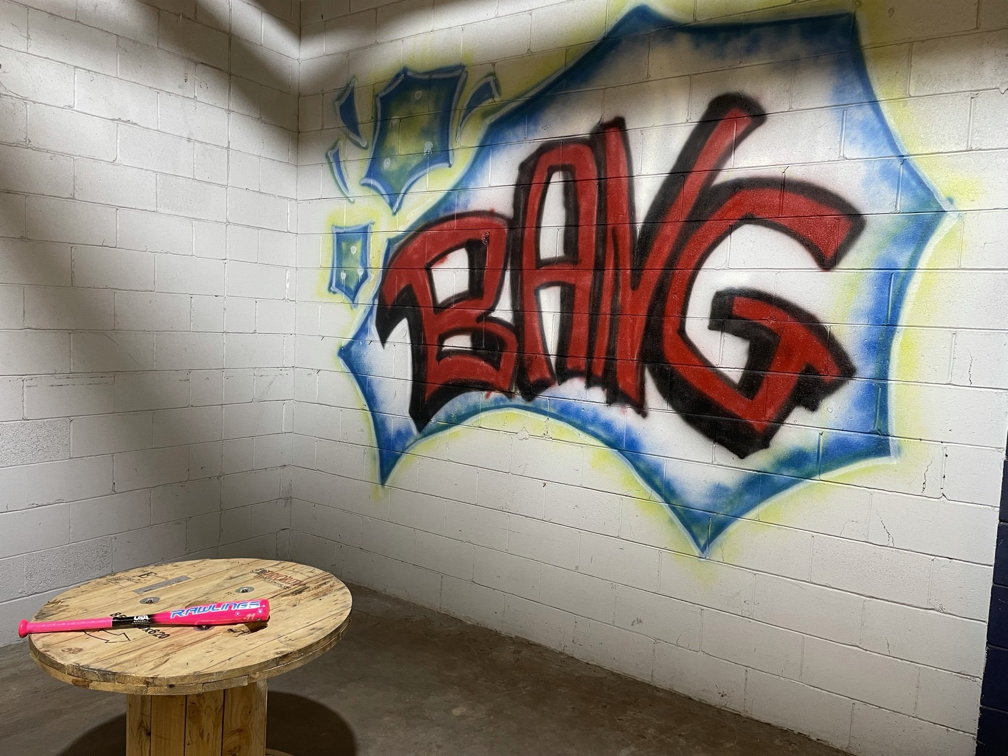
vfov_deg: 53.1
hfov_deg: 67.3
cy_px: 378
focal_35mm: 26
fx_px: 757
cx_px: 504
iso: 100
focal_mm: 4.2
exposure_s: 1/60
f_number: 1.6
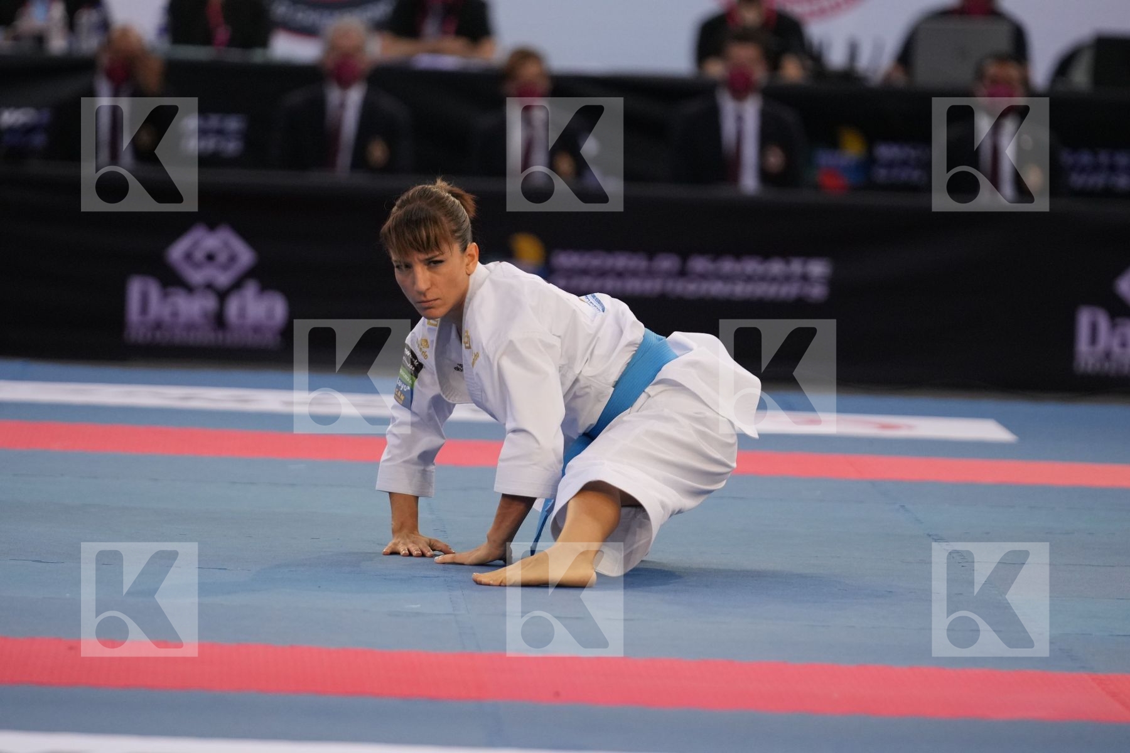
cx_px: 565
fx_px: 9416
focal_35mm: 300
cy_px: 376
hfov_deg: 6.9
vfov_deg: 4.6
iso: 1600
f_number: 2.8
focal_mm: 200
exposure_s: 1/1000
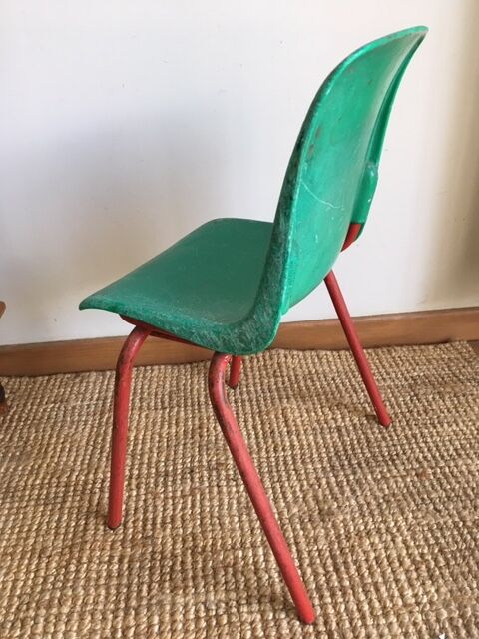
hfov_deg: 48.2
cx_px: 240
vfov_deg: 61.7
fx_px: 535
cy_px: 320
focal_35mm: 29
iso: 50
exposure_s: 1/33
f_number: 2.2
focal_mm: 4.15
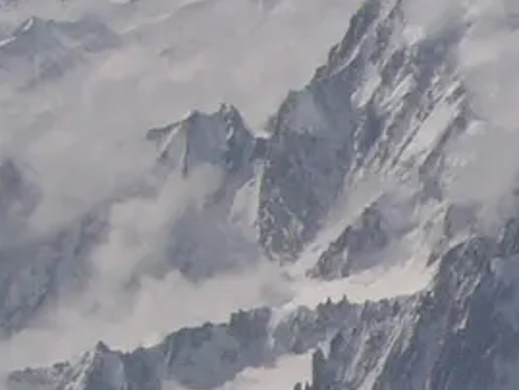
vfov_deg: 6.7
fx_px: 3300
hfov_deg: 8.6
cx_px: 951
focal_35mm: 220
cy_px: 328
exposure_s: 1/1000
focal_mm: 6.2
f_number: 6.5
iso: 50
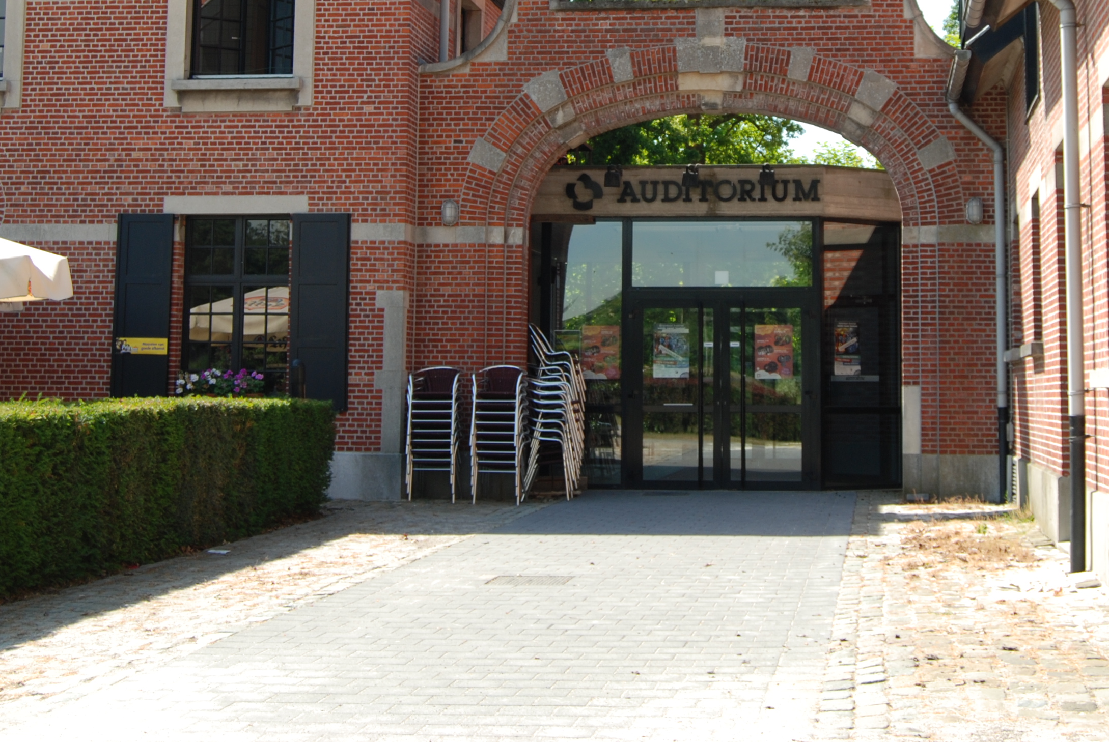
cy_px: 89
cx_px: 691
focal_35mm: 64
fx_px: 1974
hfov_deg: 31.2
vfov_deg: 20.9
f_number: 5.6
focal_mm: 24
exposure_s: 1/200
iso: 100
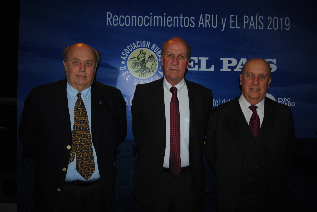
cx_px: 158
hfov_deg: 57.2
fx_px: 291
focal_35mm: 33
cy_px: 106
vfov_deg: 40.1
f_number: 3.8
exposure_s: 1/60
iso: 200
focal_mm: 22
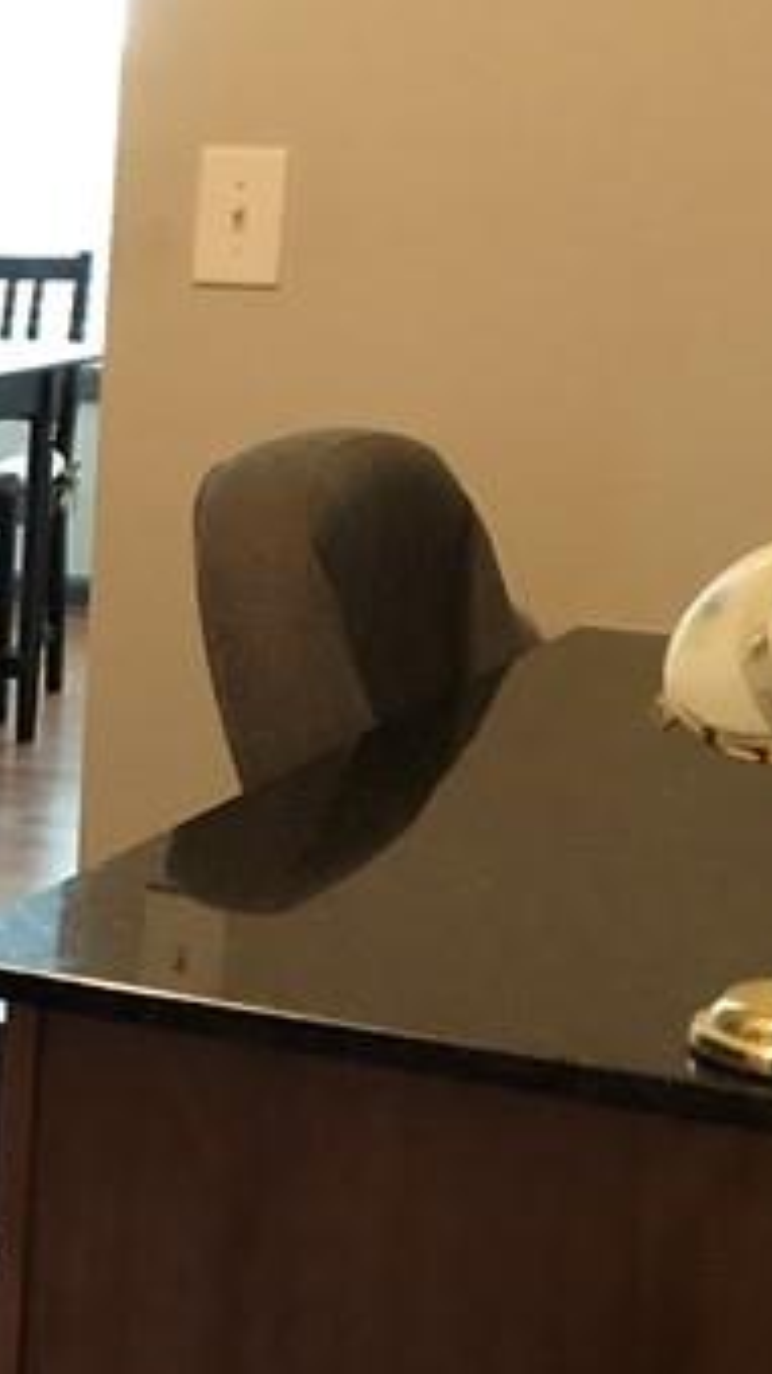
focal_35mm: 92
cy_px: 764
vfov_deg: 23.2
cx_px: -922
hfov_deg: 11.4
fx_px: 3351
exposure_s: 1/5
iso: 100
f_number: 1.8
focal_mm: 3.99
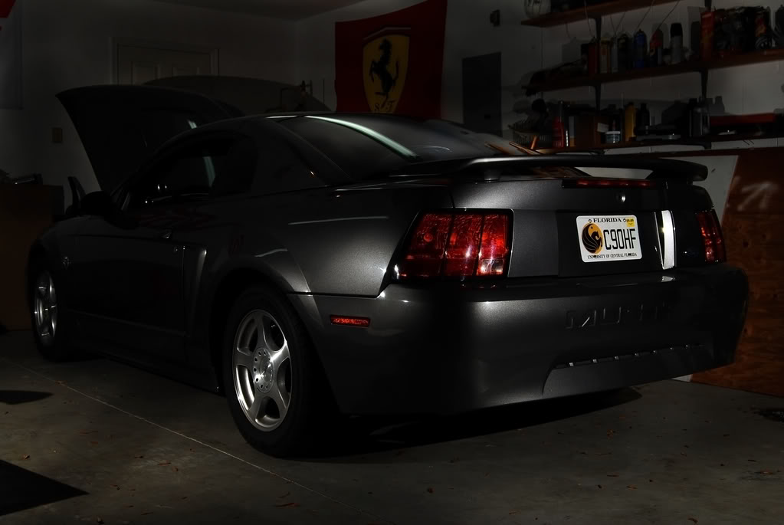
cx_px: 392
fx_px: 981
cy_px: 262
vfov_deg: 30.0
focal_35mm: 45
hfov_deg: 43.6
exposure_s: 1/160
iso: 100
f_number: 8
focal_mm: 30
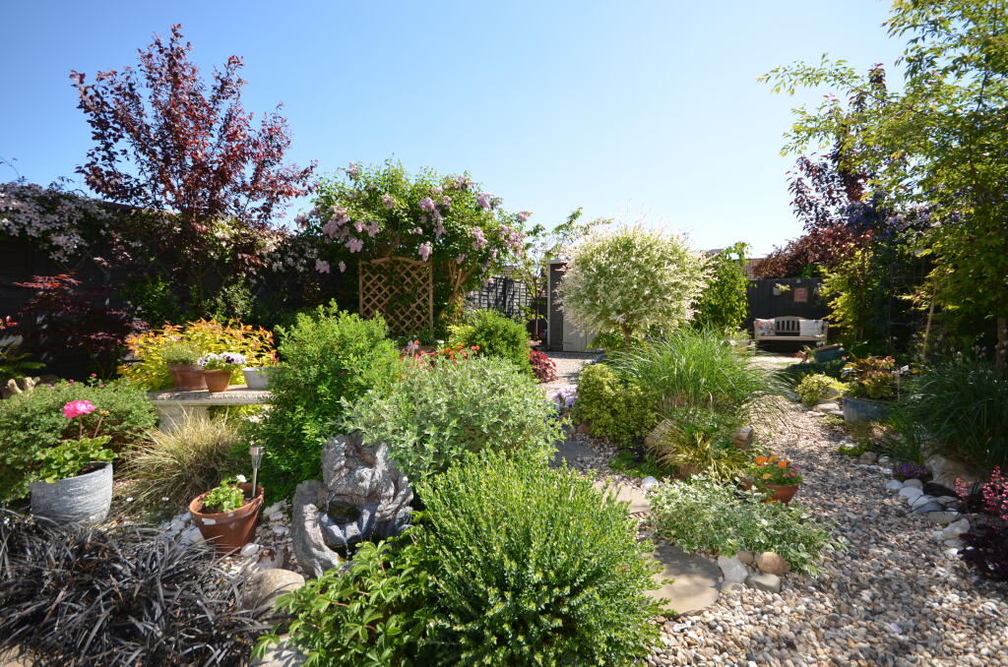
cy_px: 334
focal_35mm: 15
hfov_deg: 100.5
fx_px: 419
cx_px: 504
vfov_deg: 77.1
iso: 100
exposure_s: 1/200
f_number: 6.3
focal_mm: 10
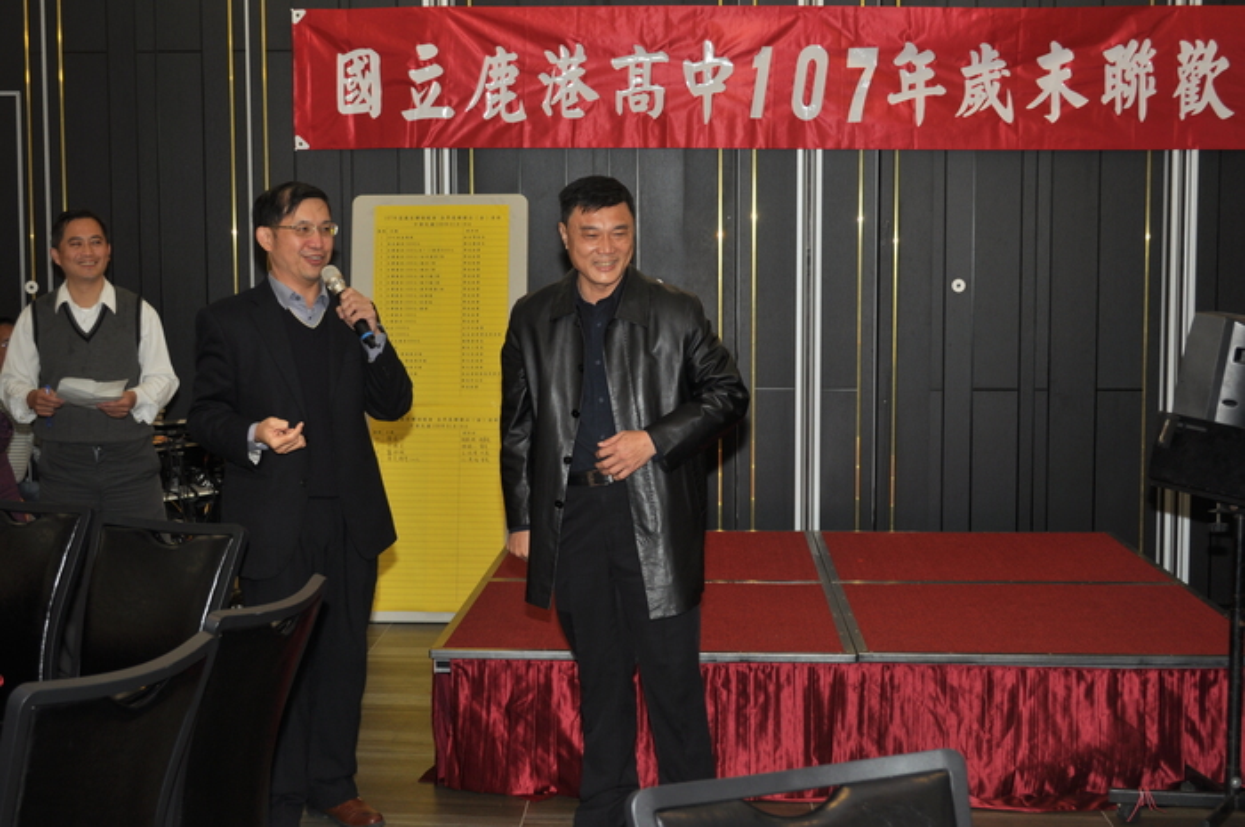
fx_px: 1813
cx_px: 622
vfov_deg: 25.7
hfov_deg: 37.9
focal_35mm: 52
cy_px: 414
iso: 200
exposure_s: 1/125
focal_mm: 35
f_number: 5
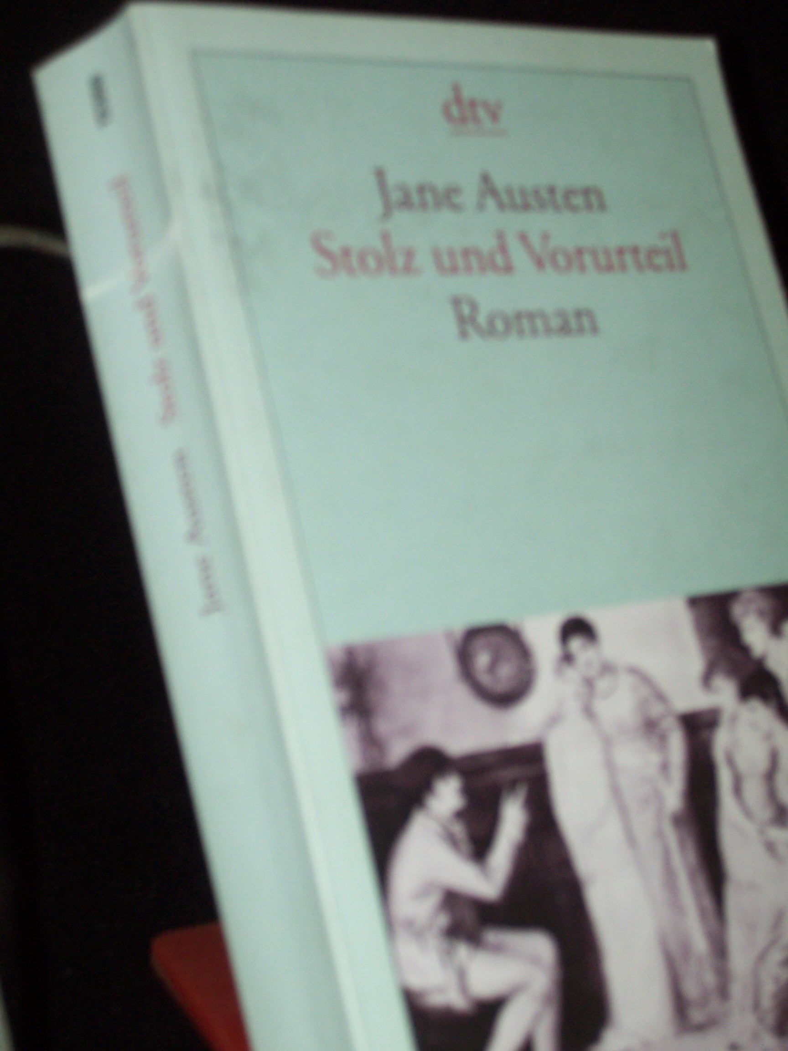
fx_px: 2003
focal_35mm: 66
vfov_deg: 29.4
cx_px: 394
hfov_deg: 22.3
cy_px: 526
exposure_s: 1/80
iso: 160
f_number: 3.6
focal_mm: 11
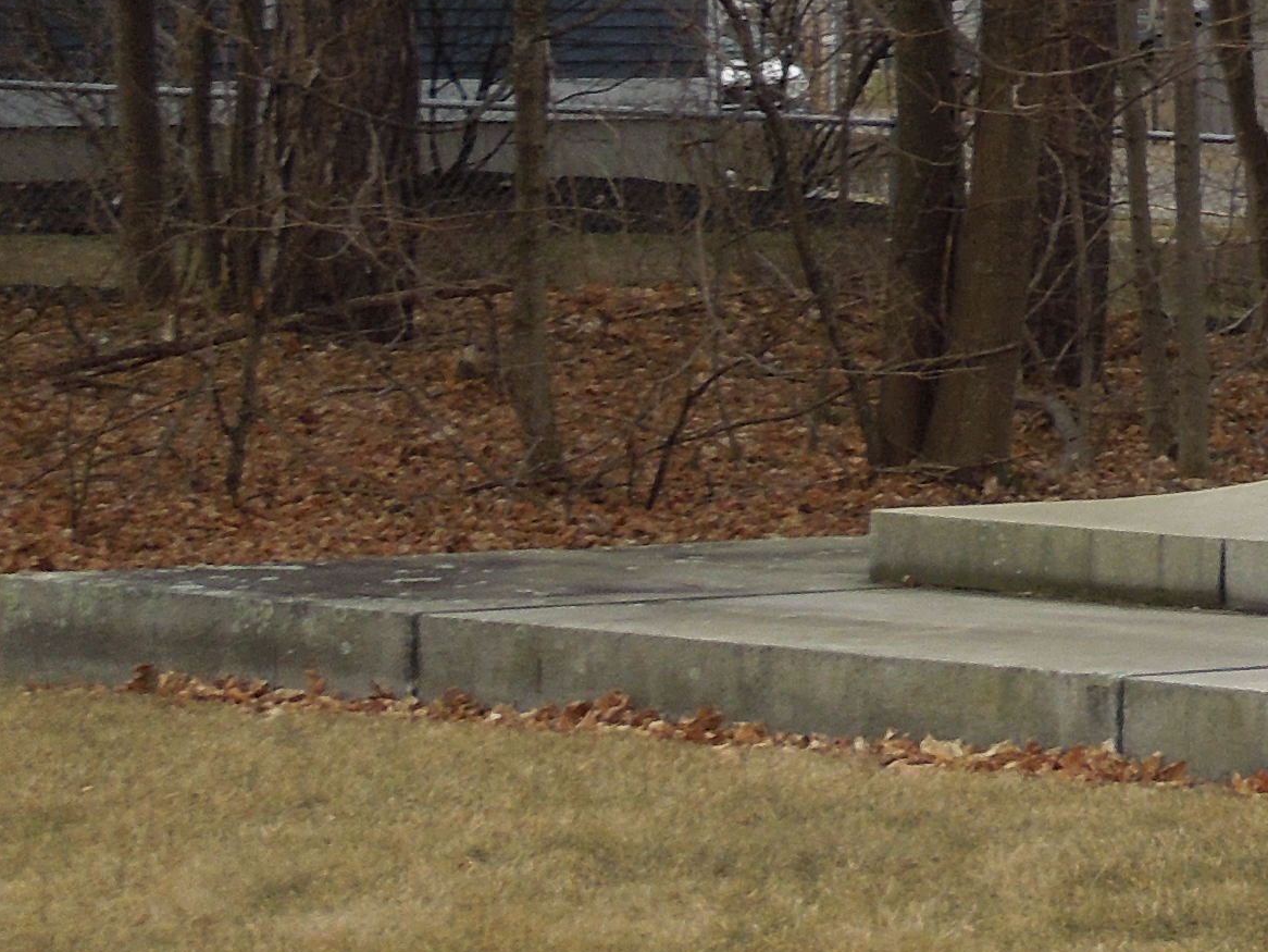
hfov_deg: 8.0
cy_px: -618
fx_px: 8830
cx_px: 2242
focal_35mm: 241
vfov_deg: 6.1
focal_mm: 11
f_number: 4.3
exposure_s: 1/200
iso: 100
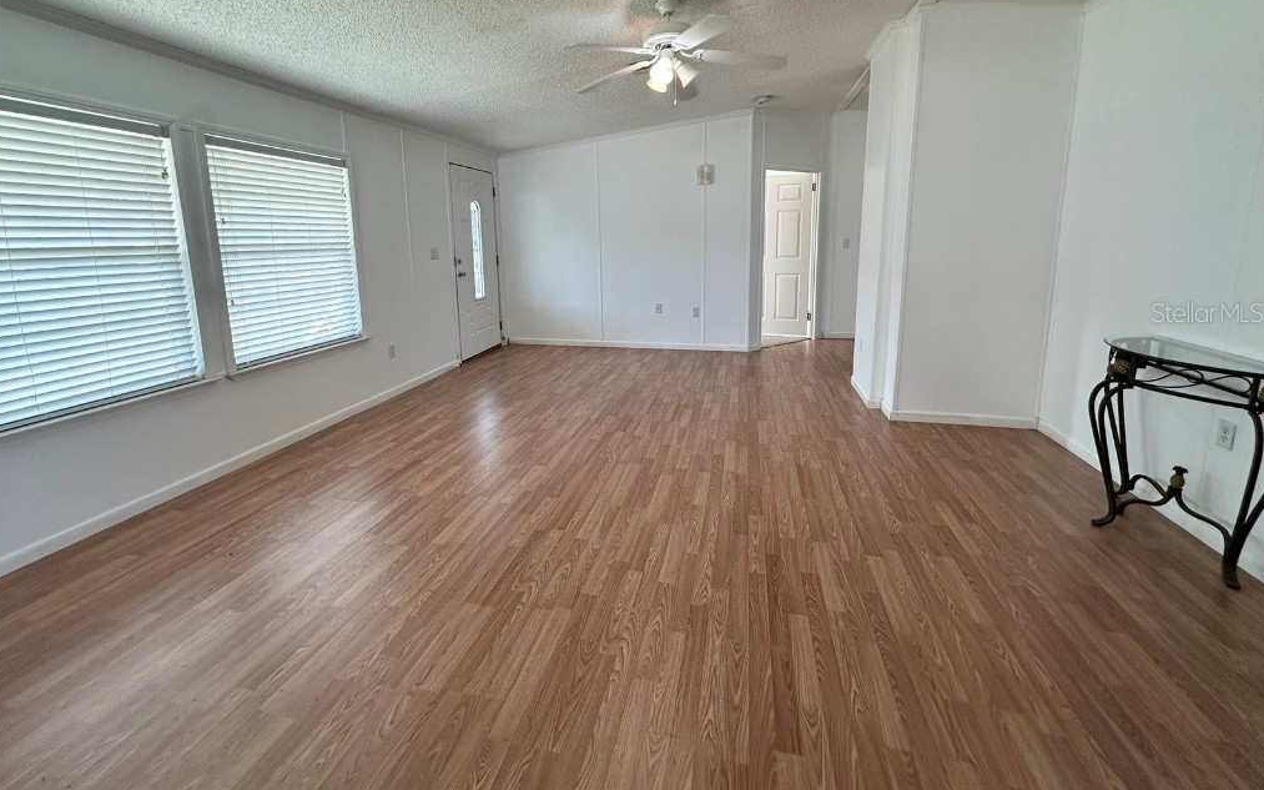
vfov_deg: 73.9
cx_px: 630
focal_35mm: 15
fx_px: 517
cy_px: 312
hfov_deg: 101.5
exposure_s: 1/120
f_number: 2.2
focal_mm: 2.22
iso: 125
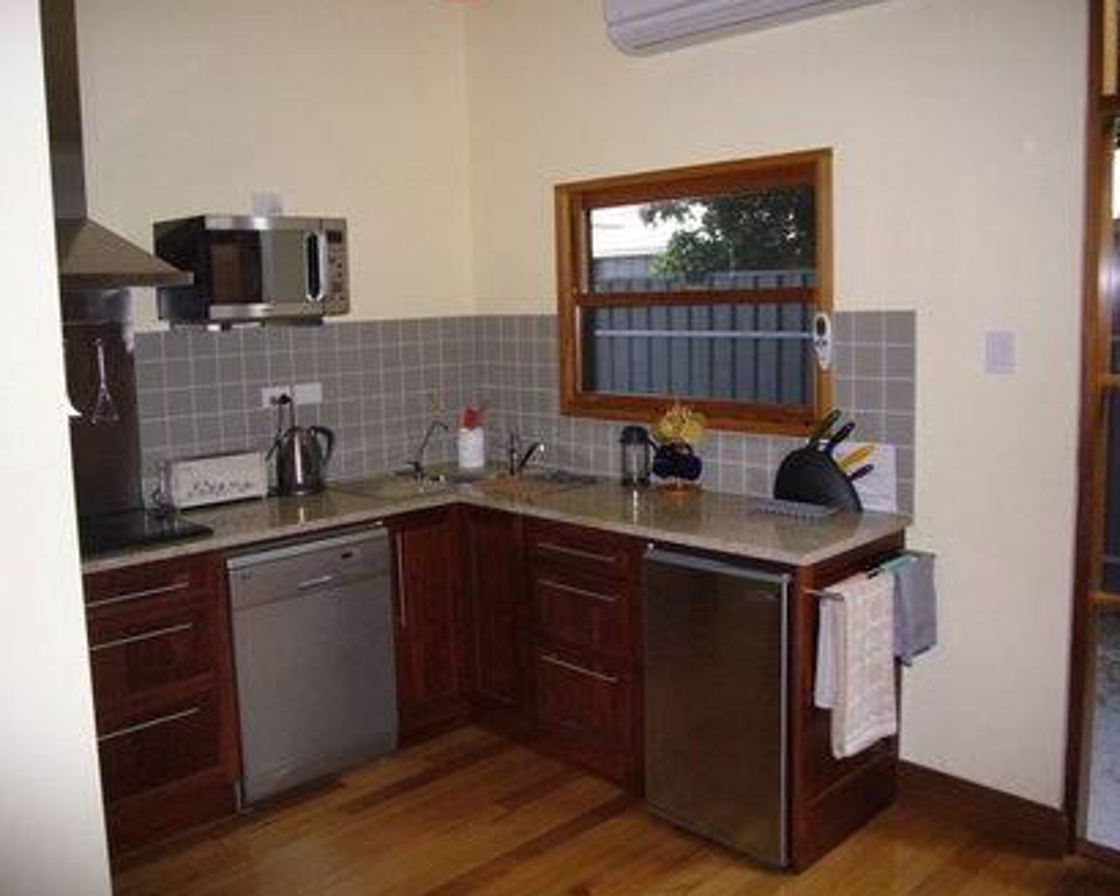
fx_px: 994
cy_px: 451
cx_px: 519
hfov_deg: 58.7
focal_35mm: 30
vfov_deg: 48.5
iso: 200
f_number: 2.8
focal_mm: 4.6
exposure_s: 1/30
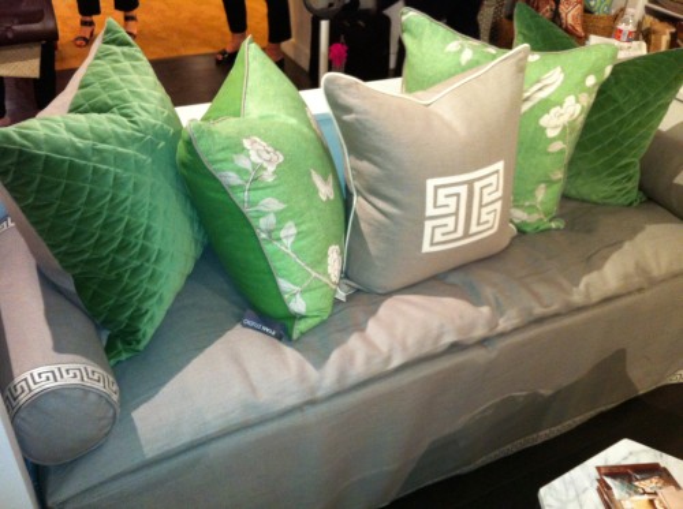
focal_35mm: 35
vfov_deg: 40.6
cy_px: 254
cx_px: 342
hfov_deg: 52.7
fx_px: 689
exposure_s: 1/15
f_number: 2.8
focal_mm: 3.85
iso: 200
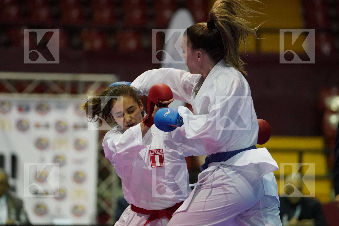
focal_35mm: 276
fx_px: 2599
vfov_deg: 5.0
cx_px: 170
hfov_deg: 7.5
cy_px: 113
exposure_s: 1/800
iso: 6400
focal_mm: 184
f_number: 2.8
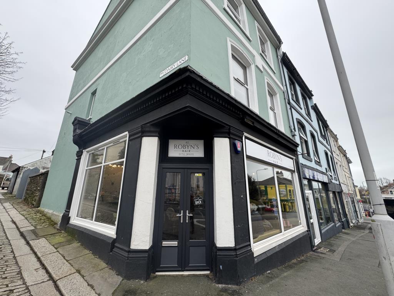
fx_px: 159
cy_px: 148
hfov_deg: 102.1
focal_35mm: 14
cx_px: 197
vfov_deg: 85.7
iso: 64
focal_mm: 2.22
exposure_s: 1/99
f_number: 2.2
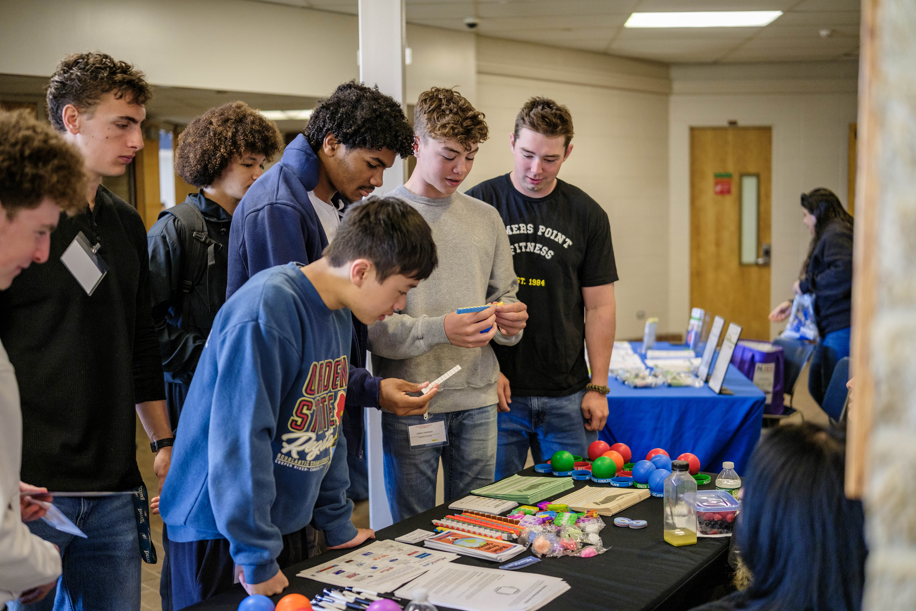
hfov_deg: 47.4
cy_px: 306
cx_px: 458
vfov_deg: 32.6
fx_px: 1043
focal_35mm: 41
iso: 800
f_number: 1.2
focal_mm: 27
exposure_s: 1/160
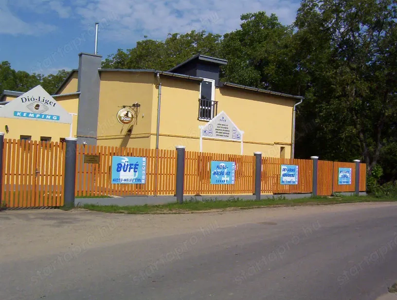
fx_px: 414
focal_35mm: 36
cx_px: 198
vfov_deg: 39.8
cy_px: 150
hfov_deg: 51.2
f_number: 5.24
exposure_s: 1/1656
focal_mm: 5.54
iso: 100
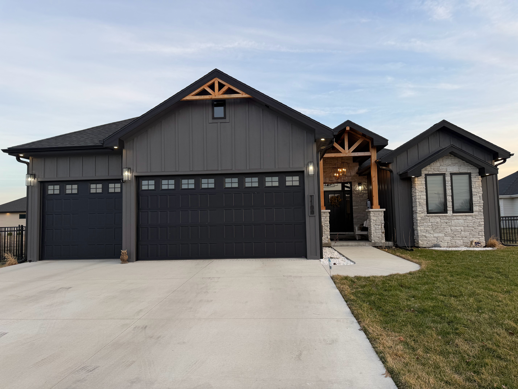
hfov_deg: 71.6
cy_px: 194
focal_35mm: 24
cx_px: 259
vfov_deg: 56.8
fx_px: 359
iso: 80
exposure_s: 1/374
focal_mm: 6.76
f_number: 1.78
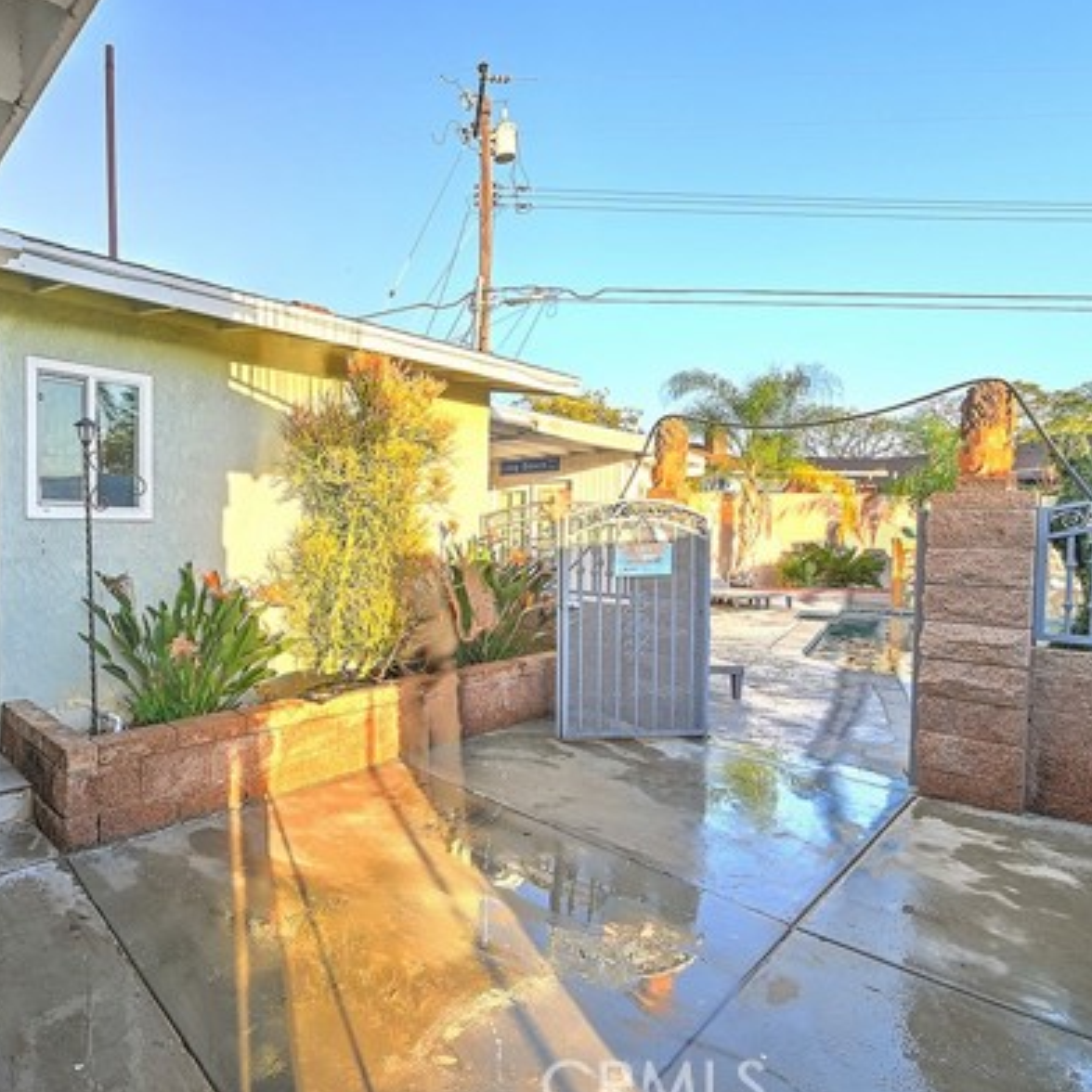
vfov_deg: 80.7
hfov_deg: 73.8
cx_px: 248
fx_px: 642
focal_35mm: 18
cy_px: 533
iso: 250
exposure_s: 1/10
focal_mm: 13
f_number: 22
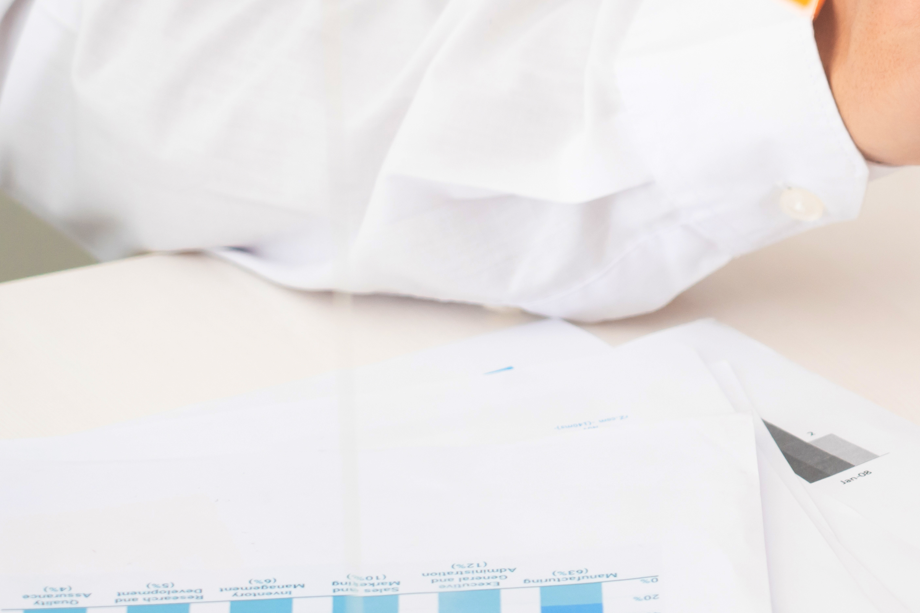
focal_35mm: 297
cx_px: 1162
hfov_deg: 6.9
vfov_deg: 4.6
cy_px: -107
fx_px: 7589
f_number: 4
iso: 400
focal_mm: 105
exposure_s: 1/100
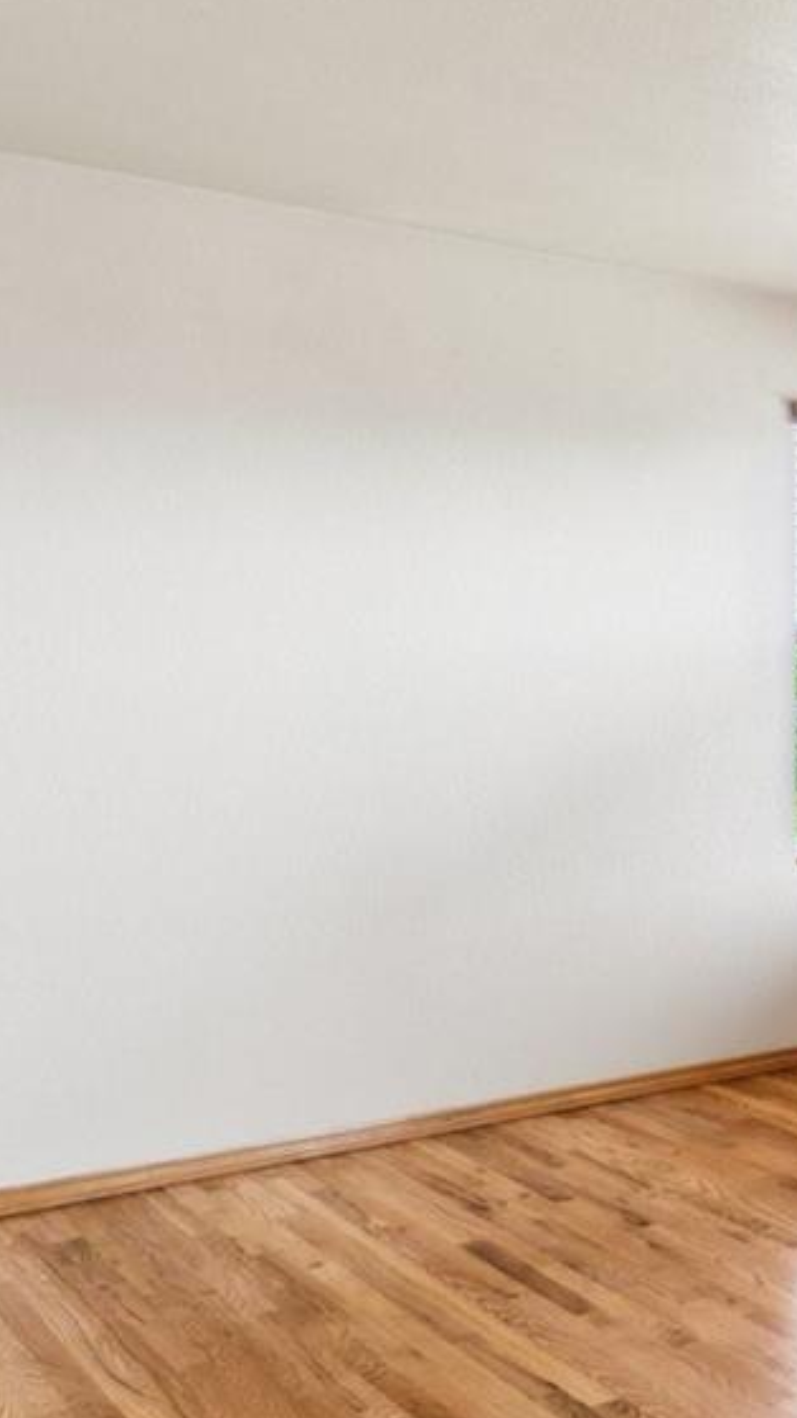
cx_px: 1157
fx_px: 1692
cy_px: 685
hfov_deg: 22.3
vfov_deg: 45.5
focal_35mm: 45
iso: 100
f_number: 9
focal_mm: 15
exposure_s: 1/6
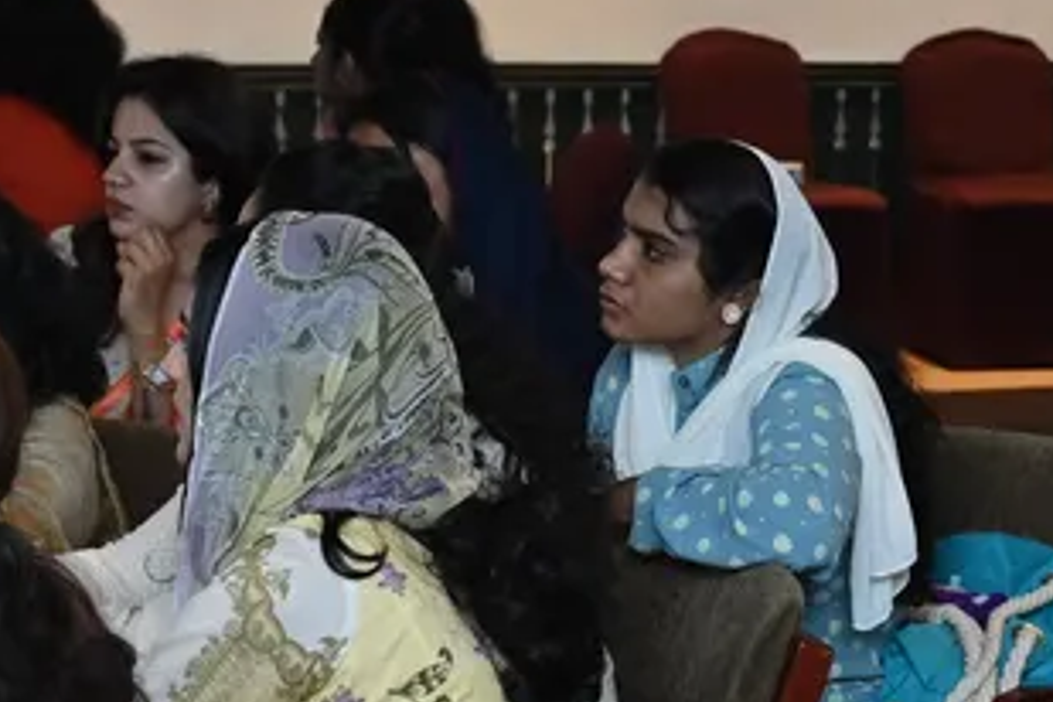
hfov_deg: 14.0
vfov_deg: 9.4
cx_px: 1019
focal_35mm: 145
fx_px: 4241
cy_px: 152
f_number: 4.5
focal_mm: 35
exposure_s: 1/125
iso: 1250
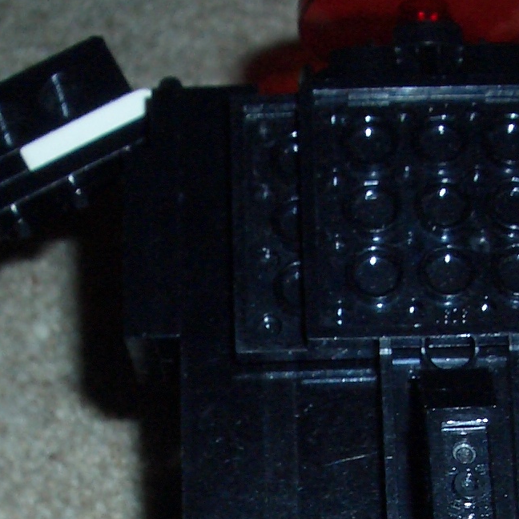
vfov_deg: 15.5
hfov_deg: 15.8
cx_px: 373
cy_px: 529
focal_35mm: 110
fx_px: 1866
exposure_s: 1/60
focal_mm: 5.8
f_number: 4.3
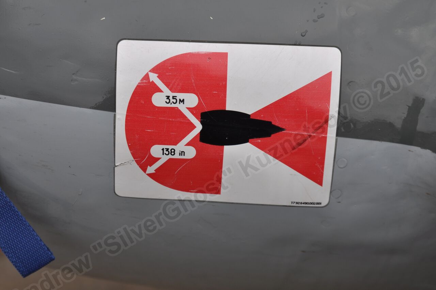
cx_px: 218
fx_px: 907
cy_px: 145
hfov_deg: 27.0
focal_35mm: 75
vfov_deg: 18.1
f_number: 5.6
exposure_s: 1/100
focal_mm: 50
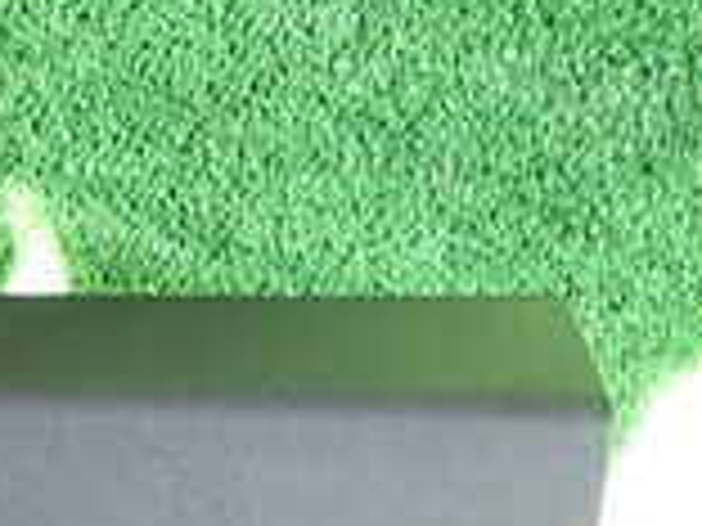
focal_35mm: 96
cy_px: 989
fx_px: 1947
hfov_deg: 17.0
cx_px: -549
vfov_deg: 13.6
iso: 100
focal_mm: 4.5
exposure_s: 1/60
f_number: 2
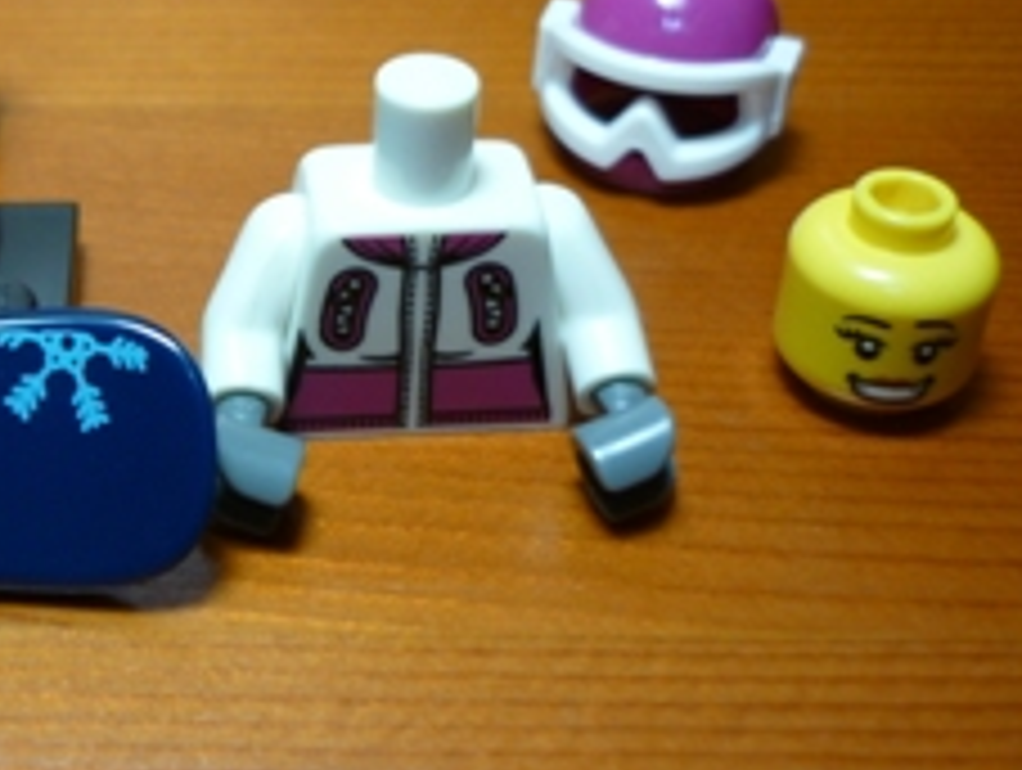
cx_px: 72
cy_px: 189
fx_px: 1922
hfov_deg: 28.4
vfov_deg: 22.4
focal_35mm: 65
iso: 100
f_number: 2.8
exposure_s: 1/30
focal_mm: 5.5
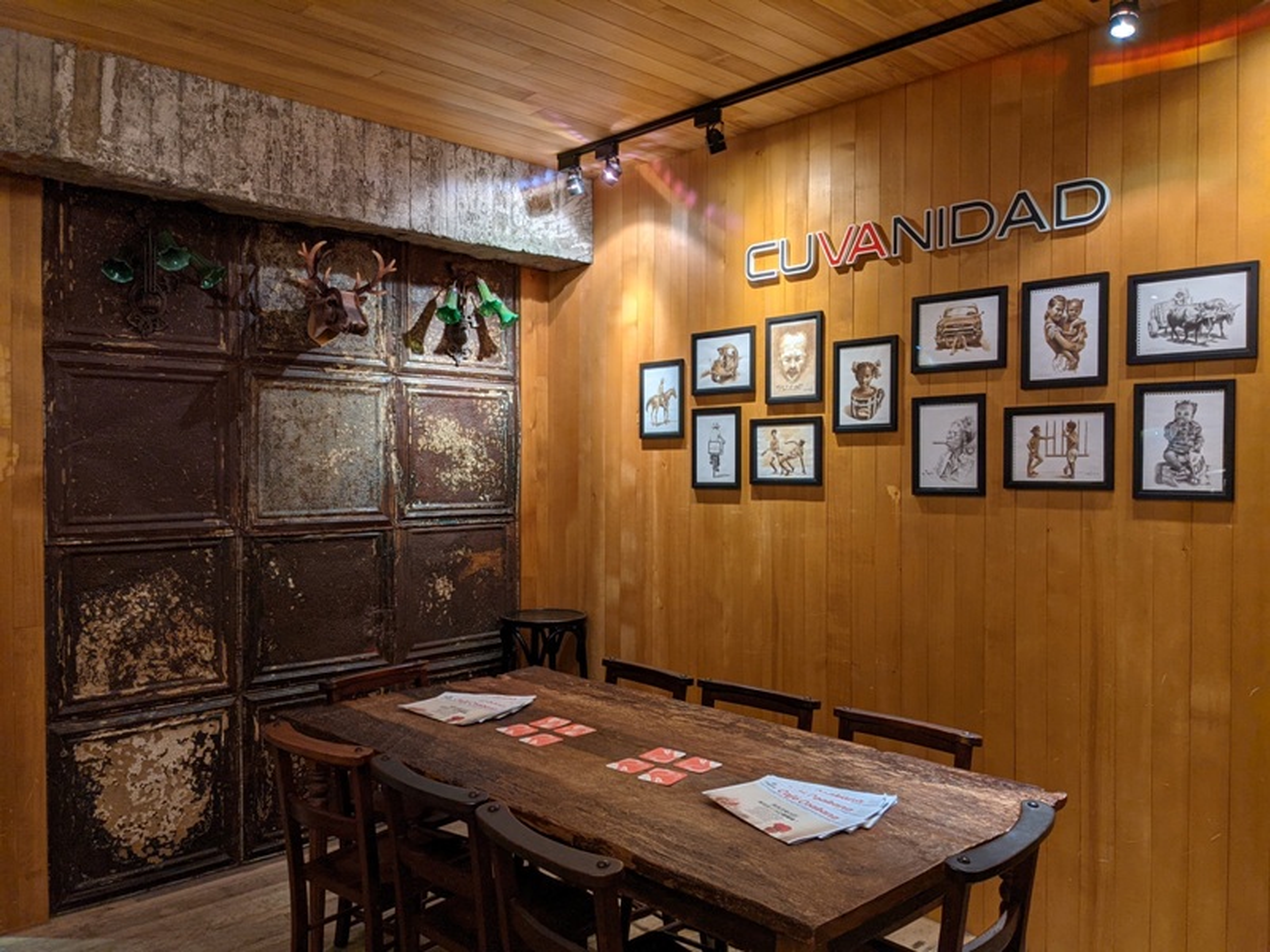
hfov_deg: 65.3
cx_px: 635
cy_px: 476
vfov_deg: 51.4
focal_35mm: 27
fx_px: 991
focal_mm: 4.38
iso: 71
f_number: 1.73
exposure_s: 1/30
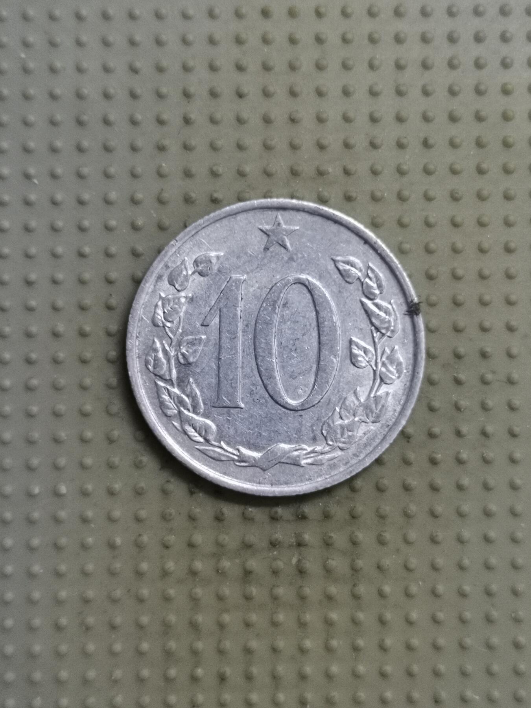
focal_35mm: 52
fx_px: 1064
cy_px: 354
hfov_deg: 28.0
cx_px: 266
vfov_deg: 36.8
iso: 400
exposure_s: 1/25.7
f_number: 1.8
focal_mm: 4.75
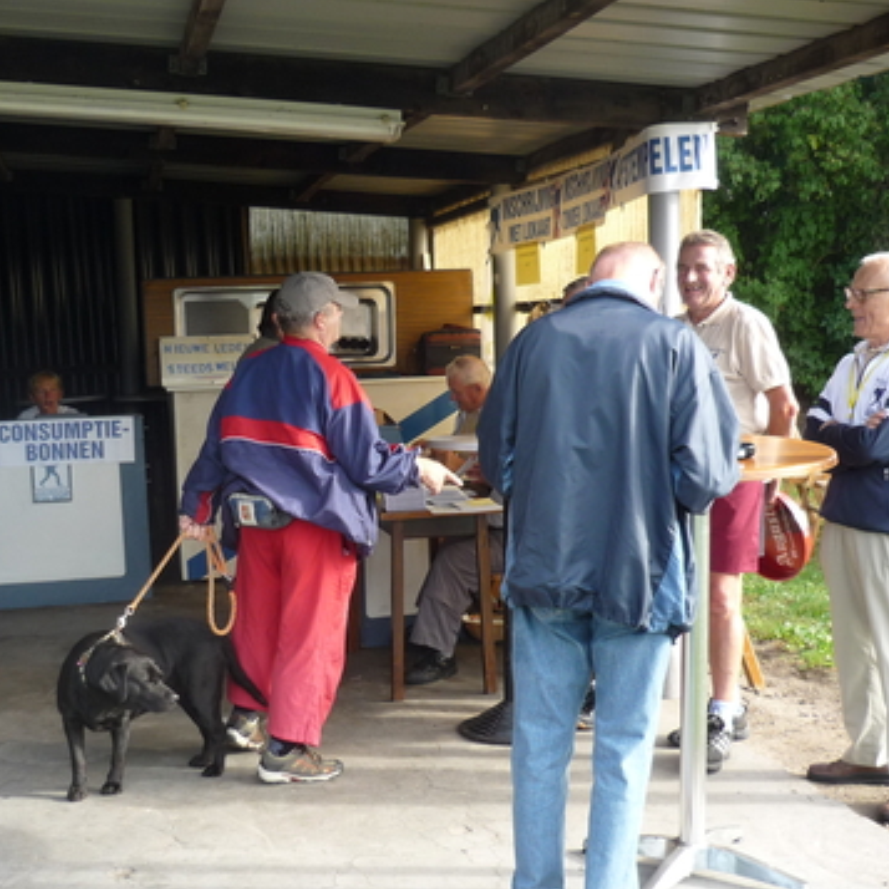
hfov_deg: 34.5
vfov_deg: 34.6
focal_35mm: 49
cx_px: 321
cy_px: 515
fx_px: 1424
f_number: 2.8
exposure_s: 1/160
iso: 100
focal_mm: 5.5
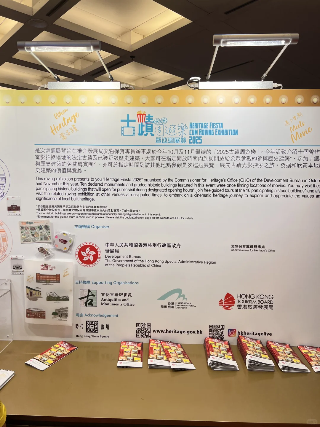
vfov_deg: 67.3
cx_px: 160
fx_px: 320
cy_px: 214
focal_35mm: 26
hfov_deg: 53.1
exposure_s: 1/102
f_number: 1.5
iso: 32
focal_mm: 5.7
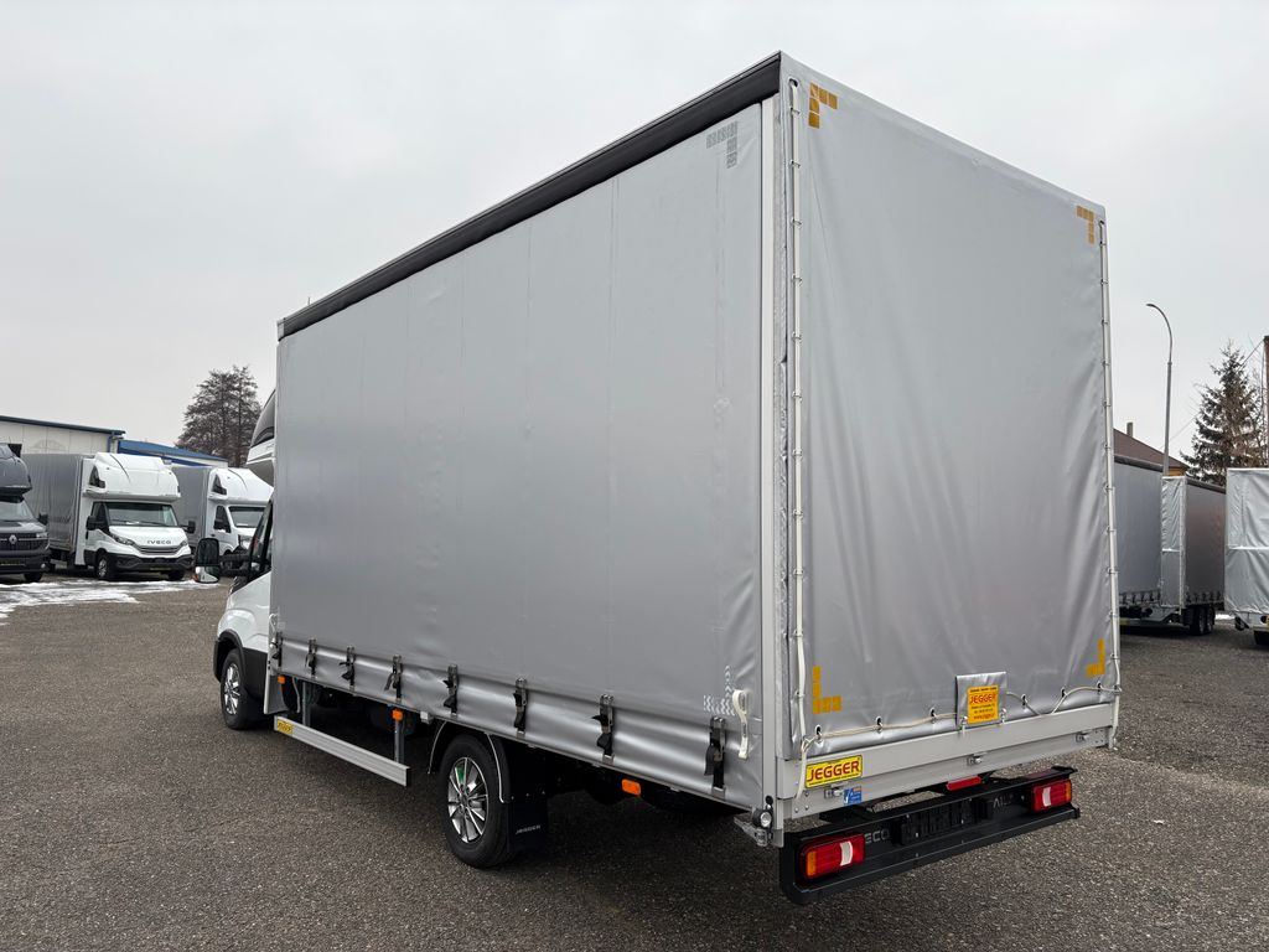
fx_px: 953
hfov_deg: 67.3
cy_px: 476
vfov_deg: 53.1
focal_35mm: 26
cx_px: 634
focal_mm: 5.96
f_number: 1.6
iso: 50
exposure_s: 1/462
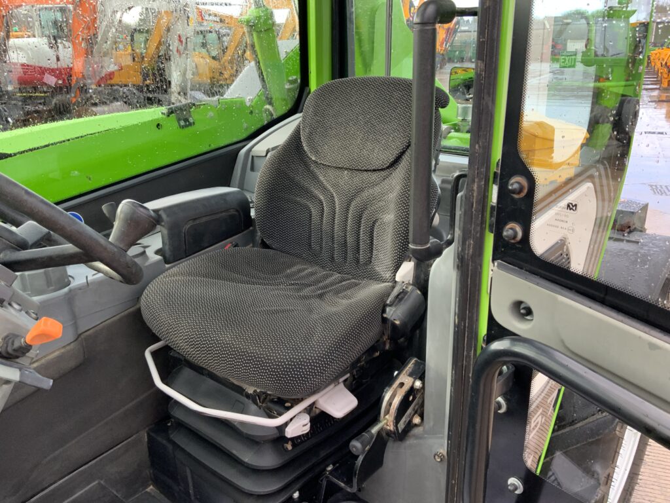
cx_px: 335
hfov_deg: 61.7
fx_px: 561
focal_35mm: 29
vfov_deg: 48.2
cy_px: 252
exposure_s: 1/122
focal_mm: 3
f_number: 1.8
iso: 64
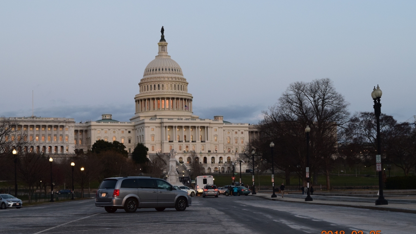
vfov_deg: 18.0
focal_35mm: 67
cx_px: 210
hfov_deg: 31.4
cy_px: 116
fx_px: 739
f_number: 8
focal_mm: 42
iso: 1250
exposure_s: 1/60
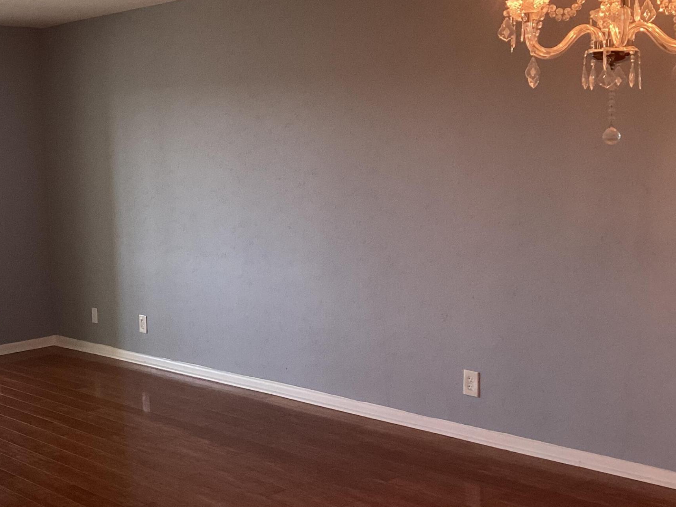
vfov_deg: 28.0
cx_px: 115
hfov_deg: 35.4
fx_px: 1016
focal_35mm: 52
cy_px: 235
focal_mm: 3.3
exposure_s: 1/60
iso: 80
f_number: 2.4
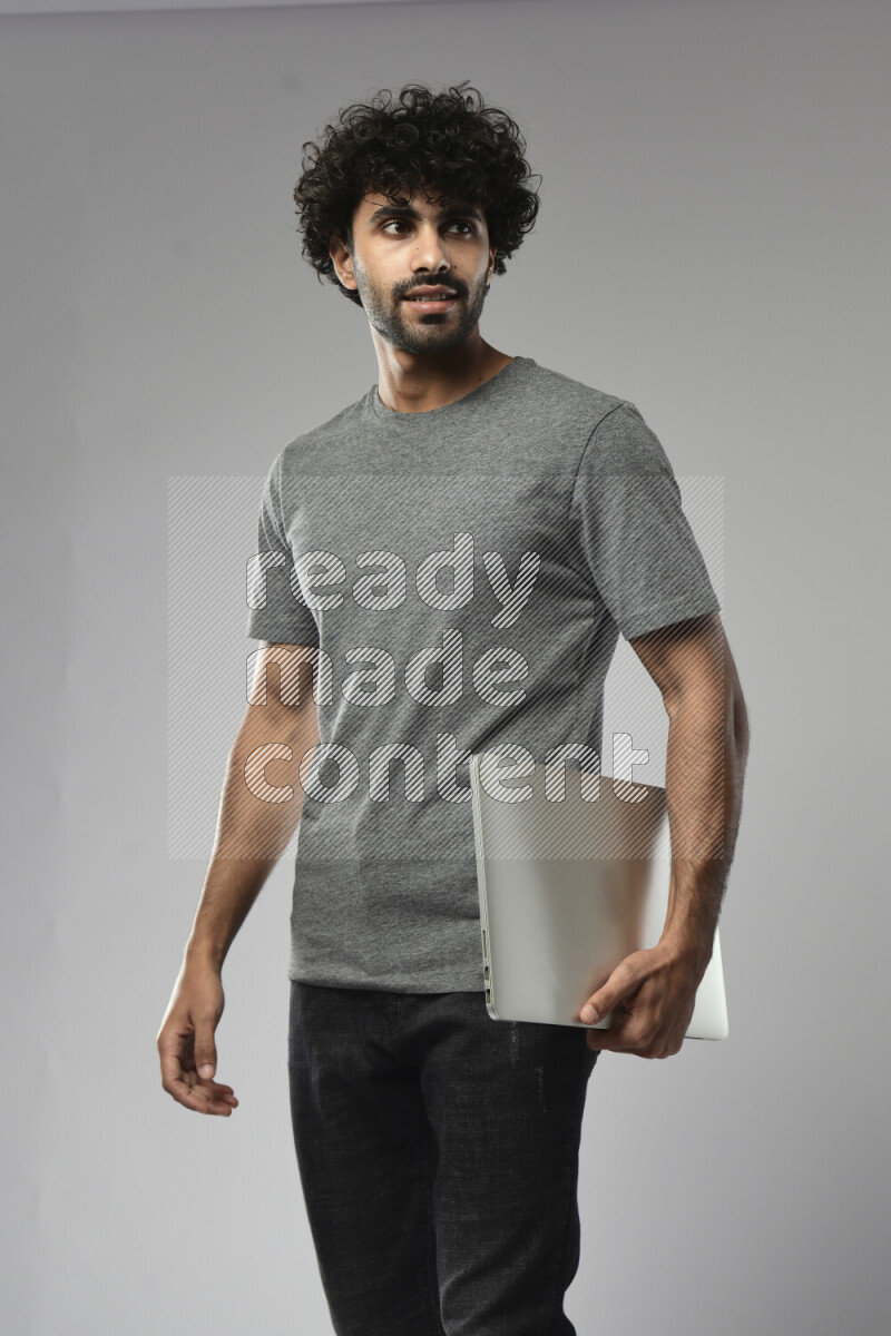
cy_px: 668
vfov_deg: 33.4
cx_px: 446
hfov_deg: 22.6
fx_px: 2227
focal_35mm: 60
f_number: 6.3
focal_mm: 60
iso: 400
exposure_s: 1/125
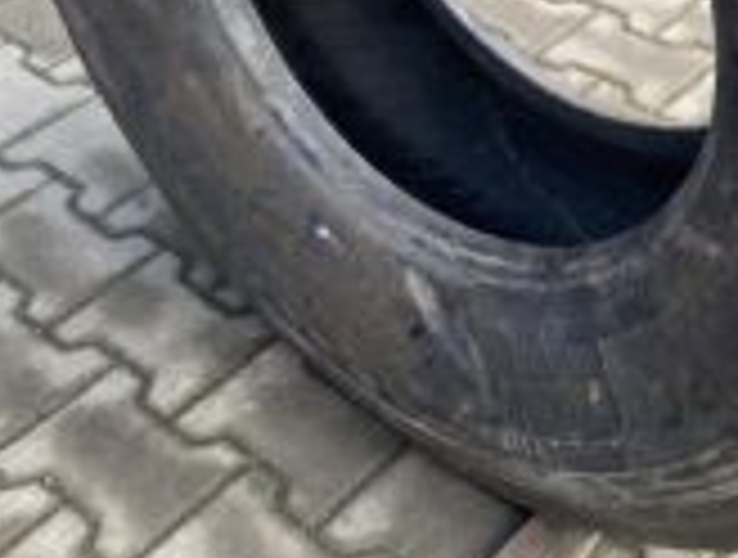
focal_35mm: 68
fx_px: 1454
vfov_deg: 20.5
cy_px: -92
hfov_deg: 28.3
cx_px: 500
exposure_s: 1/100
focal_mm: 4.25
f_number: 1.8
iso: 50
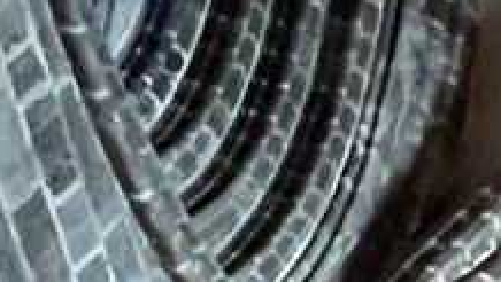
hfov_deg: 11.4
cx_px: 1409
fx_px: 1768
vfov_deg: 7.1
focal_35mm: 133
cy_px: 1094
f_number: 1.8
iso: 640
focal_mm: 1.57
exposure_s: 1/50
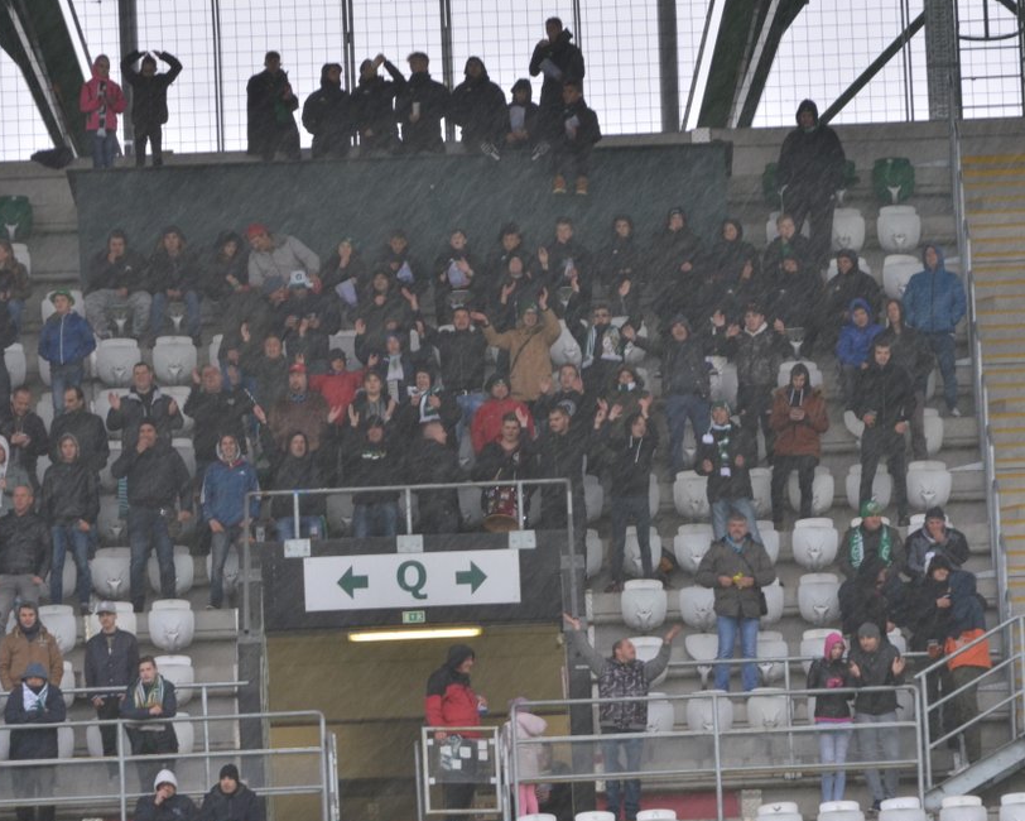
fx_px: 10711
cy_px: 493
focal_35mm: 353
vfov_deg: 4.4
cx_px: 441
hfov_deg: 5.5
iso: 500
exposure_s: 1/100
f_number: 7.1
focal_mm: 170
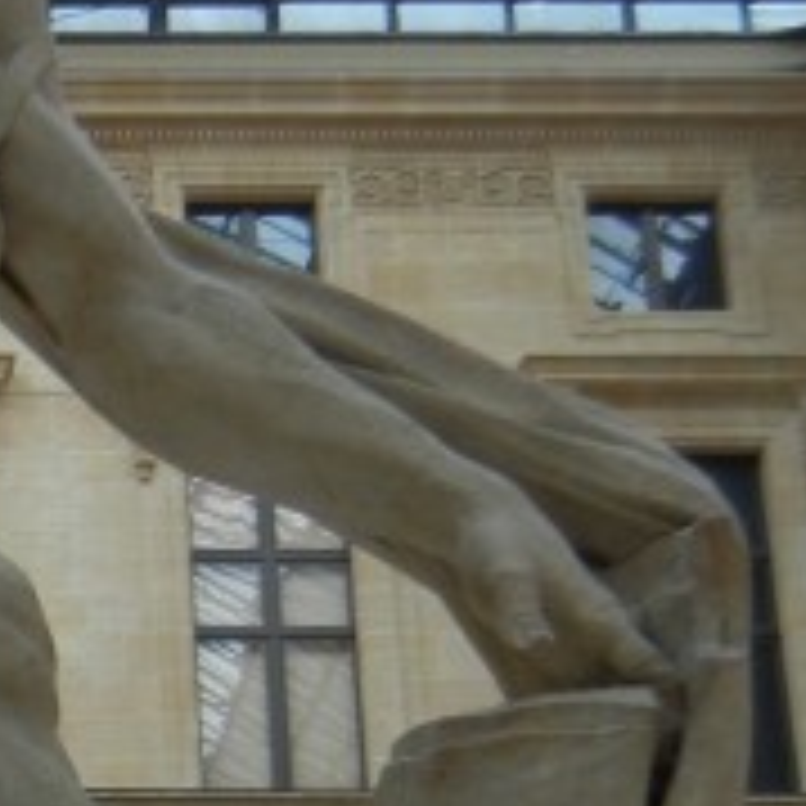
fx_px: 3003
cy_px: 779
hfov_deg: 14.2
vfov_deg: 15.1
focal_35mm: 114
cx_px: -419
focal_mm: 5.4
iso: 188
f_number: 3.5
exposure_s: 1/55.5
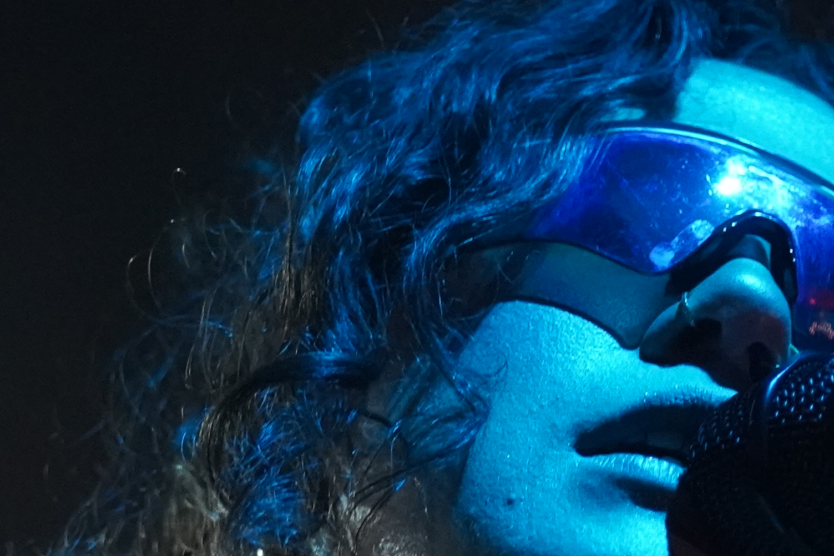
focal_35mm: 499
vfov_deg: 2.7
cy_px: 840
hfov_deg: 4.1
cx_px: 604
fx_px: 11559
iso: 8000
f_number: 2.8
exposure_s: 1/160
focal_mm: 125
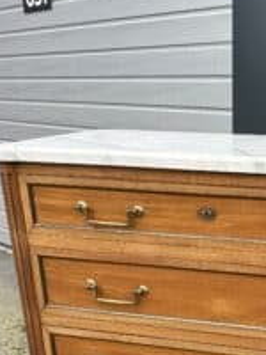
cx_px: 250
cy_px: 272
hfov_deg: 28.8
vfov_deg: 38.5
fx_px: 492
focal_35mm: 48
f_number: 1.78
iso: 80
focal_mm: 6.86
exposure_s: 1/282
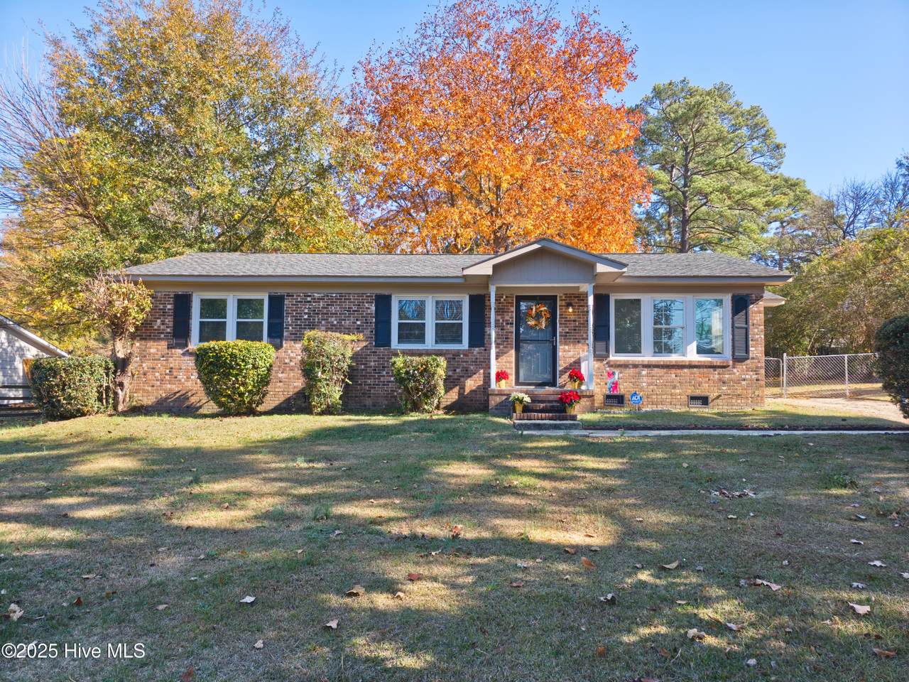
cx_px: 454
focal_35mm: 23
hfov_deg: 73.9
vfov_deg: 58.9
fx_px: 604
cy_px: 341
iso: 80
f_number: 1.7
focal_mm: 6.3
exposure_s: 1/1500
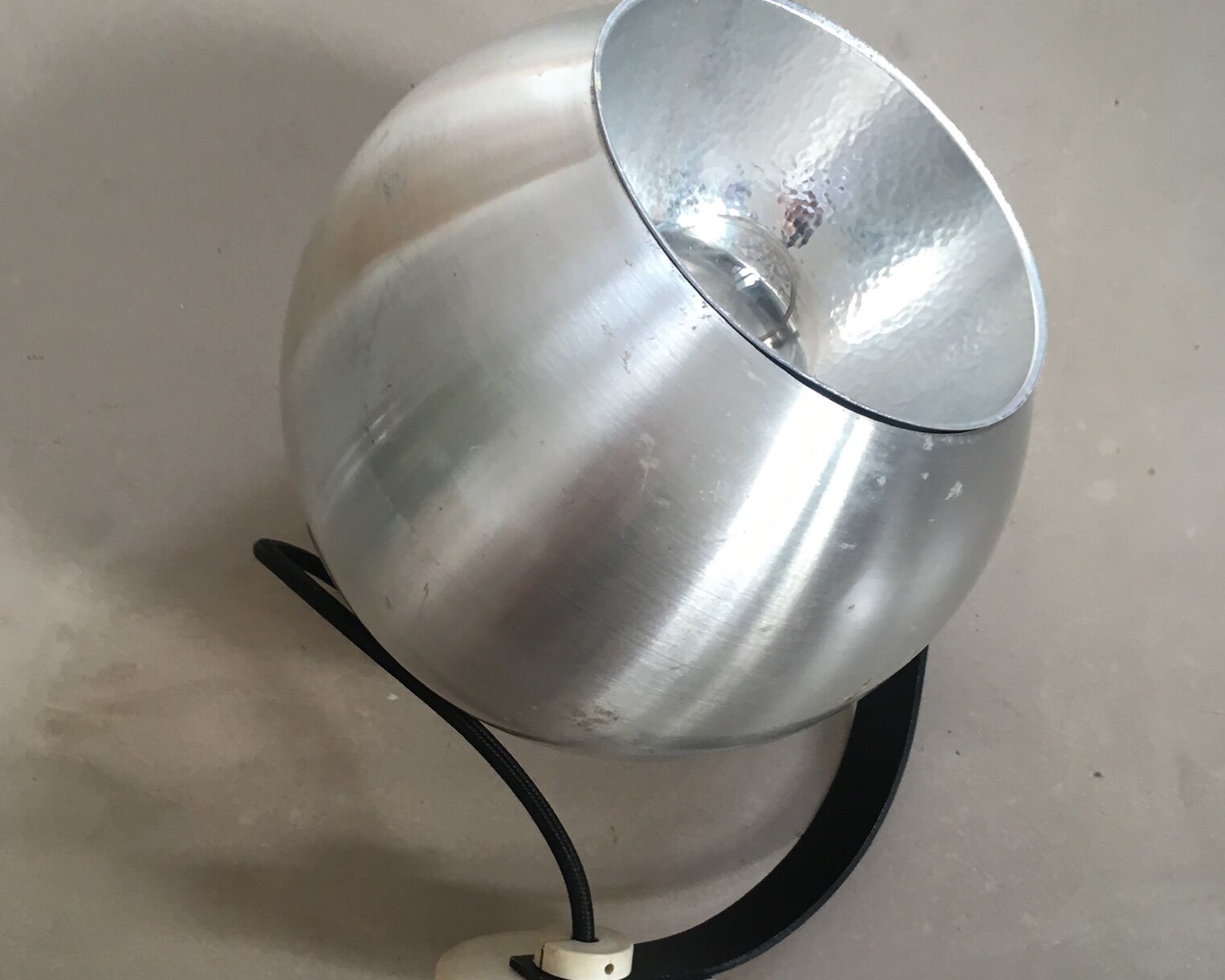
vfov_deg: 39.0
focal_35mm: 38
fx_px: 1377
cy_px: 572
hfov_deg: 47.9
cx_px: 611
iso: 80
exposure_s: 1/33
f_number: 2.2
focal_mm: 4.15
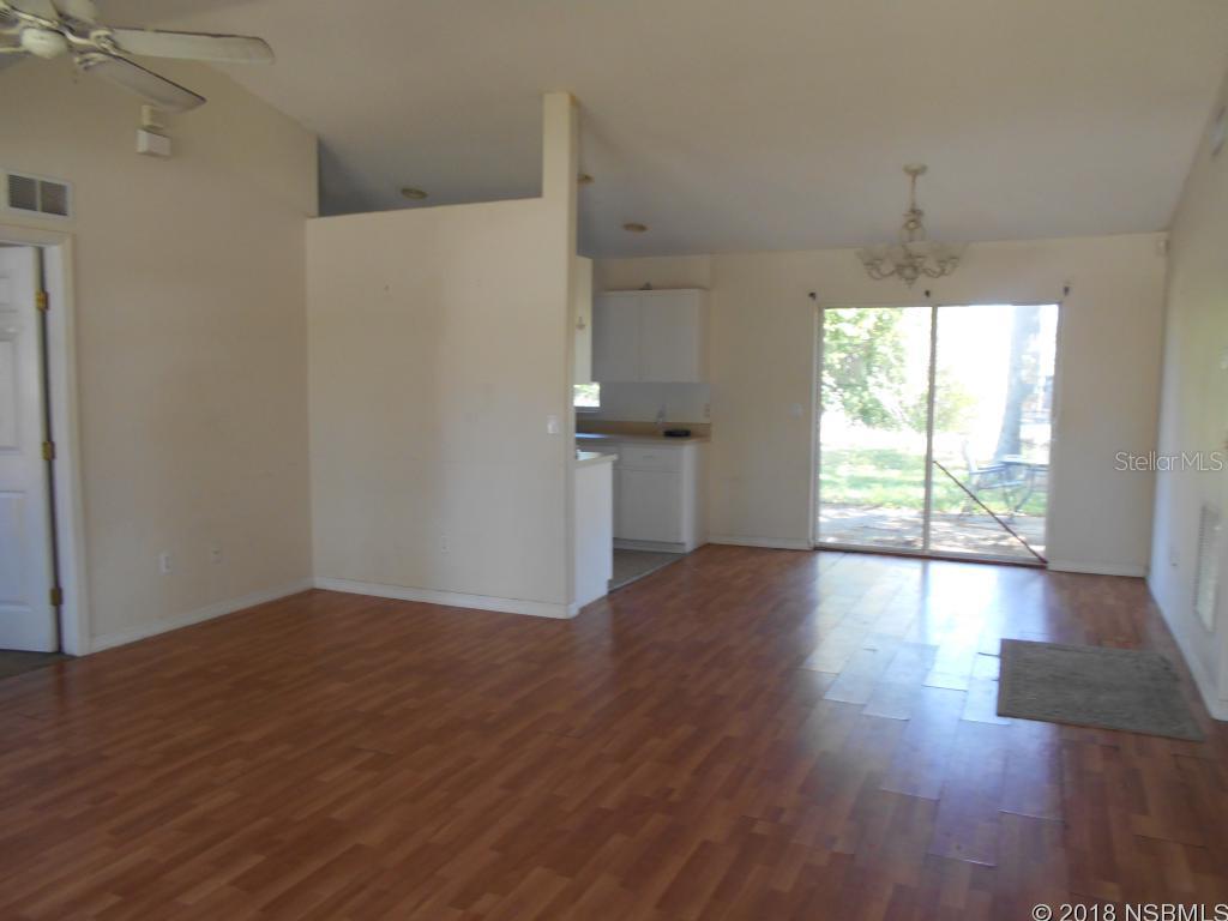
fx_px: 922
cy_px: 460
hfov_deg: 67.3
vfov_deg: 53.1
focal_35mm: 26
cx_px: 614
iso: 160
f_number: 3.2
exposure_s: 1/30
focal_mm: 4.6
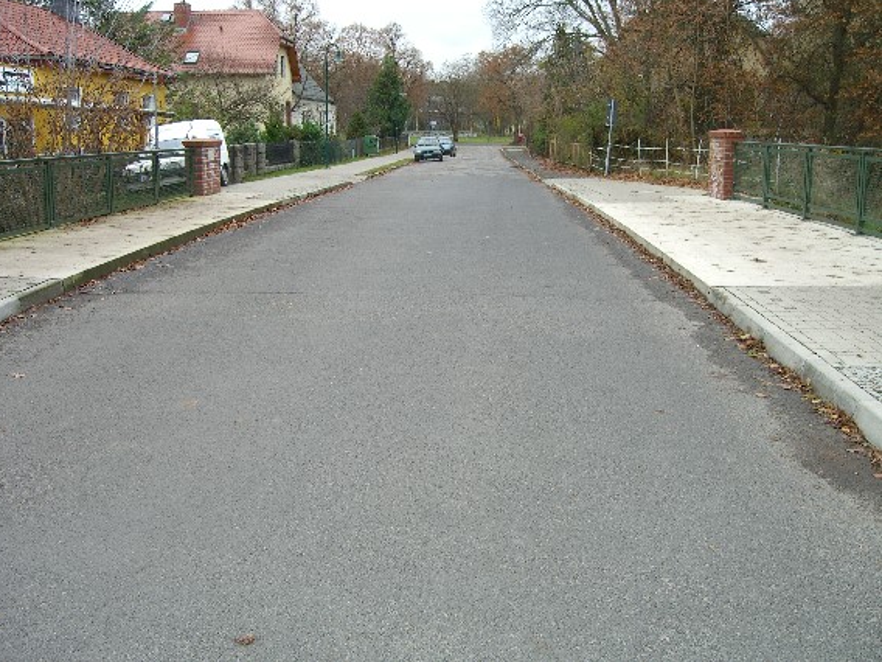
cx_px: 434
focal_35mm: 39
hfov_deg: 47.9
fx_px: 994
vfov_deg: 36.8
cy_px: 327
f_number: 2.8
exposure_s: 1/80
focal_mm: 7.9
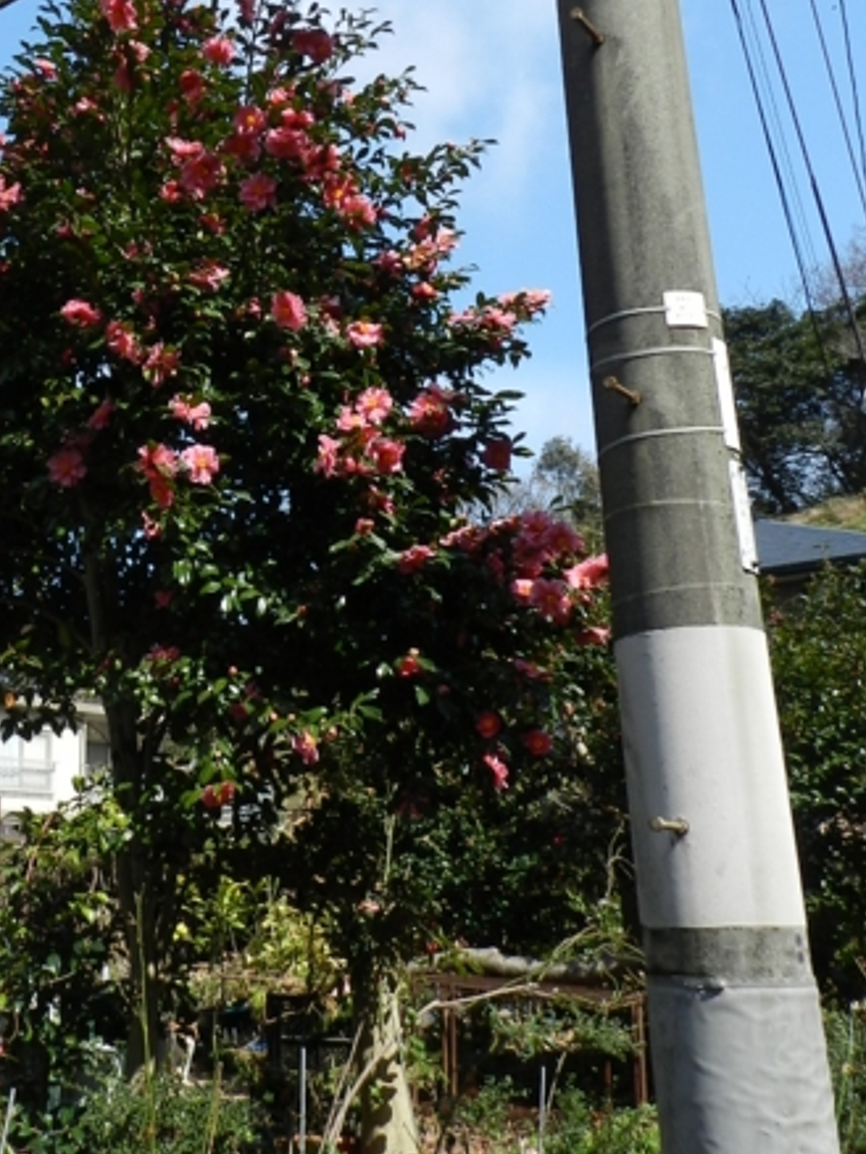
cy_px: 458
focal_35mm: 42
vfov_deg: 44.5
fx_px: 1400
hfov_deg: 33.5
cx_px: 195
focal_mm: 4
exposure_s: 1/800
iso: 160
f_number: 4
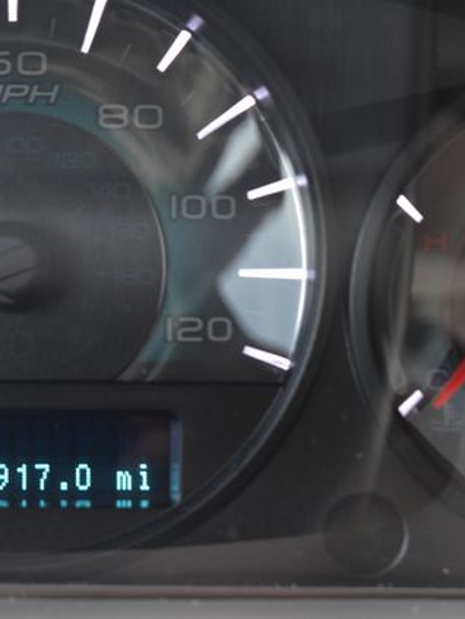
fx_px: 2144
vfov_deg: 16.5
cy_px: 310
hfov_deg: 12.3
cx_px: 47
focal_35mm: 120
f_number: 6.3
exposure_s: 1/15
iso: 1250
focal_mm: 55
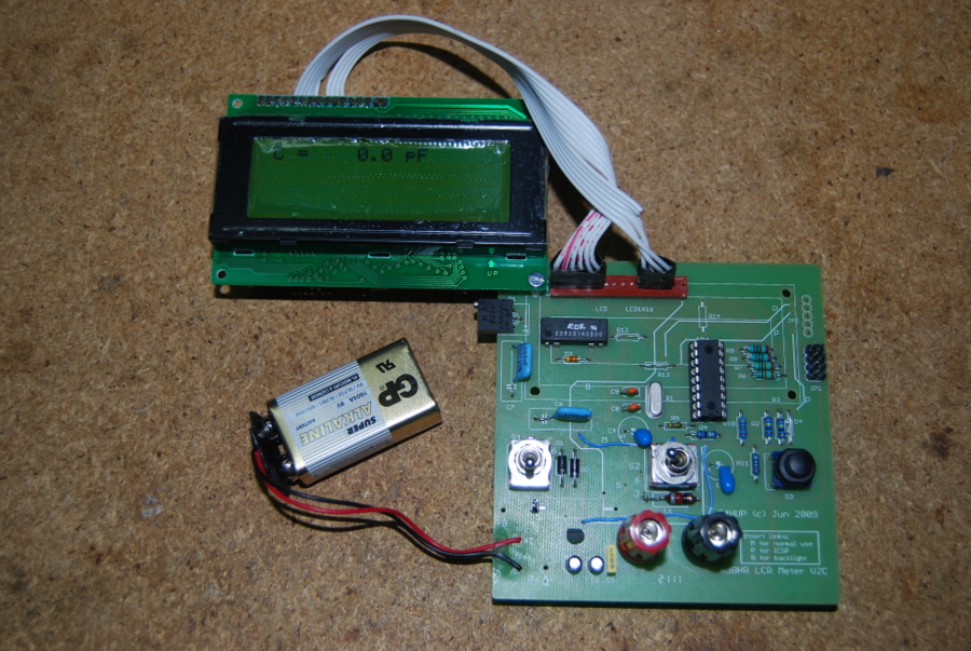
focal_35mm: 42
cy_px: 326
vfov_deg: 32.0
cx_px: 486
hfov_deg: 46.3
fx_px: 1134
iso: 100
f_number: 4.2
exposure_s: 1/125
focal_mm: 28
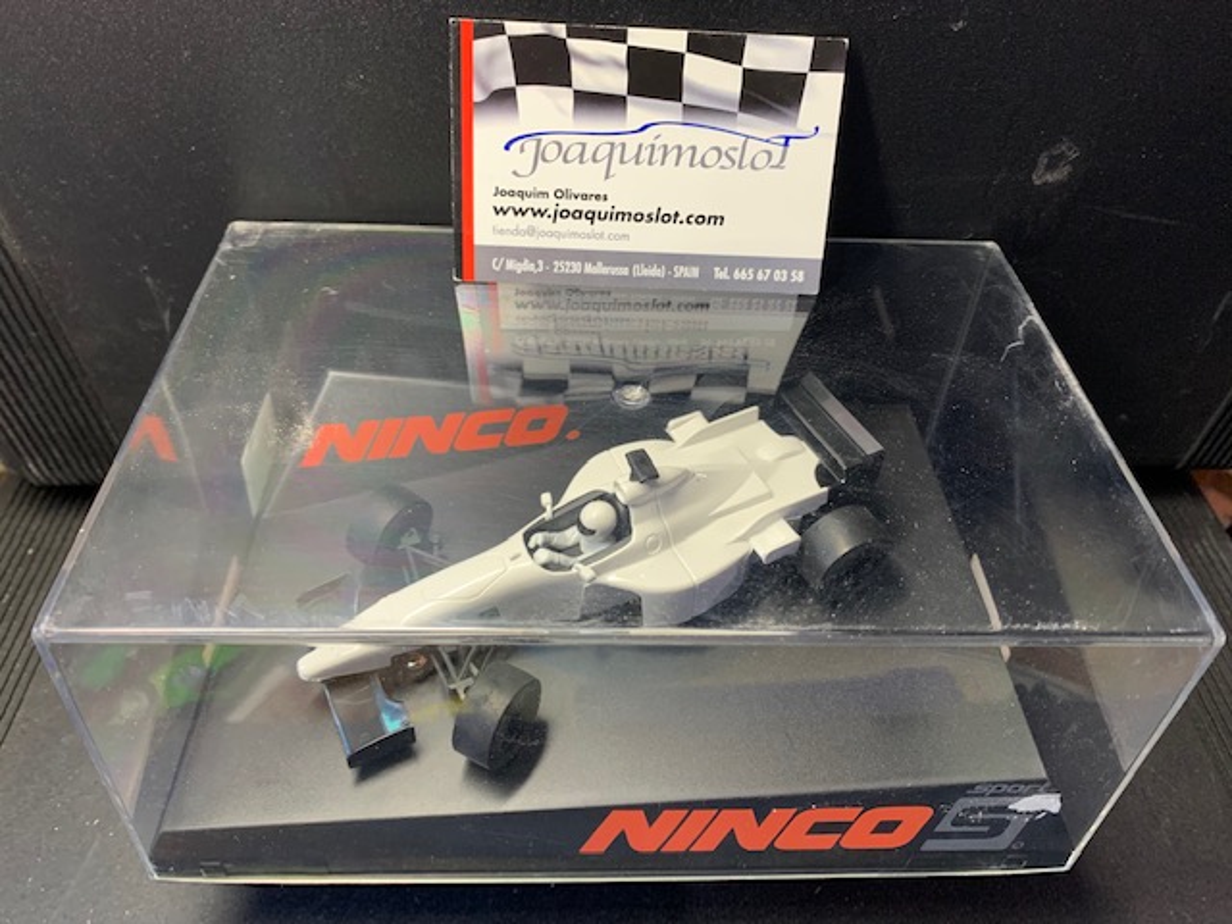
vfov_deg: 53.1
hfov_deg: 67.3
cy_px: 462
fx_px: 925
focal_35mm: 26
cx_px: 616
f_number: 1.8
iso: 200
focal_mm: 4.25
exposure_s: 1/50
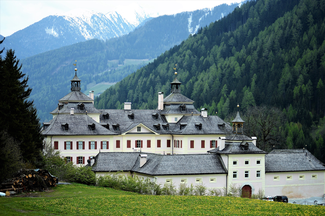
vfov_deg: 16.5
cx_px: 162
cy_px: 108
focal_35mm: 82
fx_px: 744
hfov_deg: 24.6
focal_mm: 55
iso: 100
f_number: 4
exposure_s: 1/400
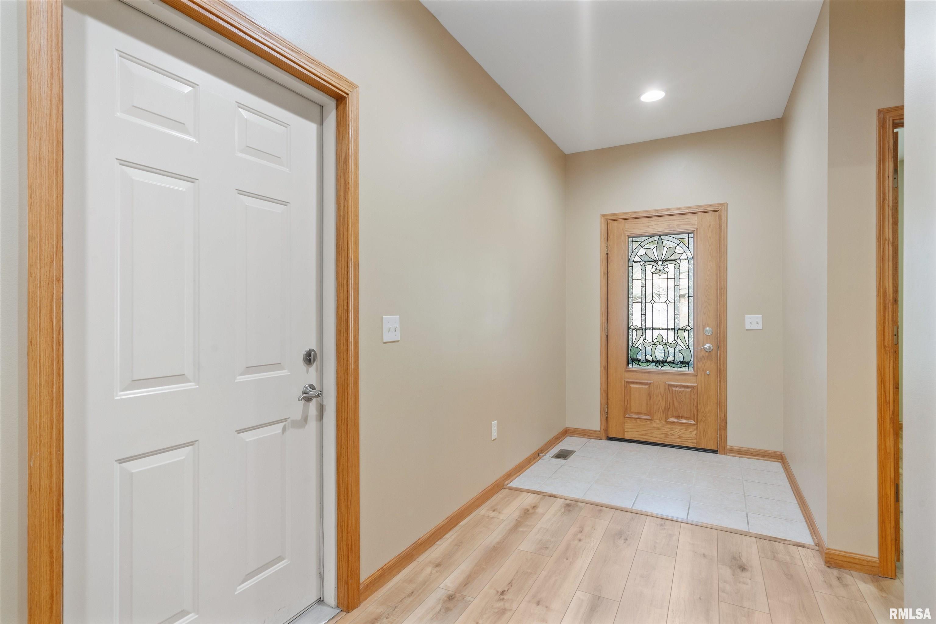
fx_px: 468
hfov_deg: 90.0
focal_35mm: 18
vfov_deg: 67.4
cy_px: 312
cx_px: 468
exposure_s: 1.6
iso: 400
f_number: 9
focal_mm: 18
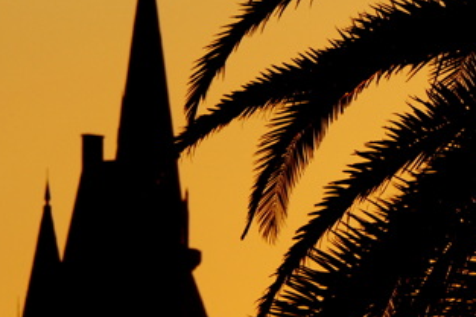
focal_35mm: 983
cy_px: 207
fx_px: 12984
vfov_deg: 1.4
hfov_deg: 2.1
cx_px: 470
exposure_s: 1/320
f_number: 11
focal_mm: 200
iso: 250
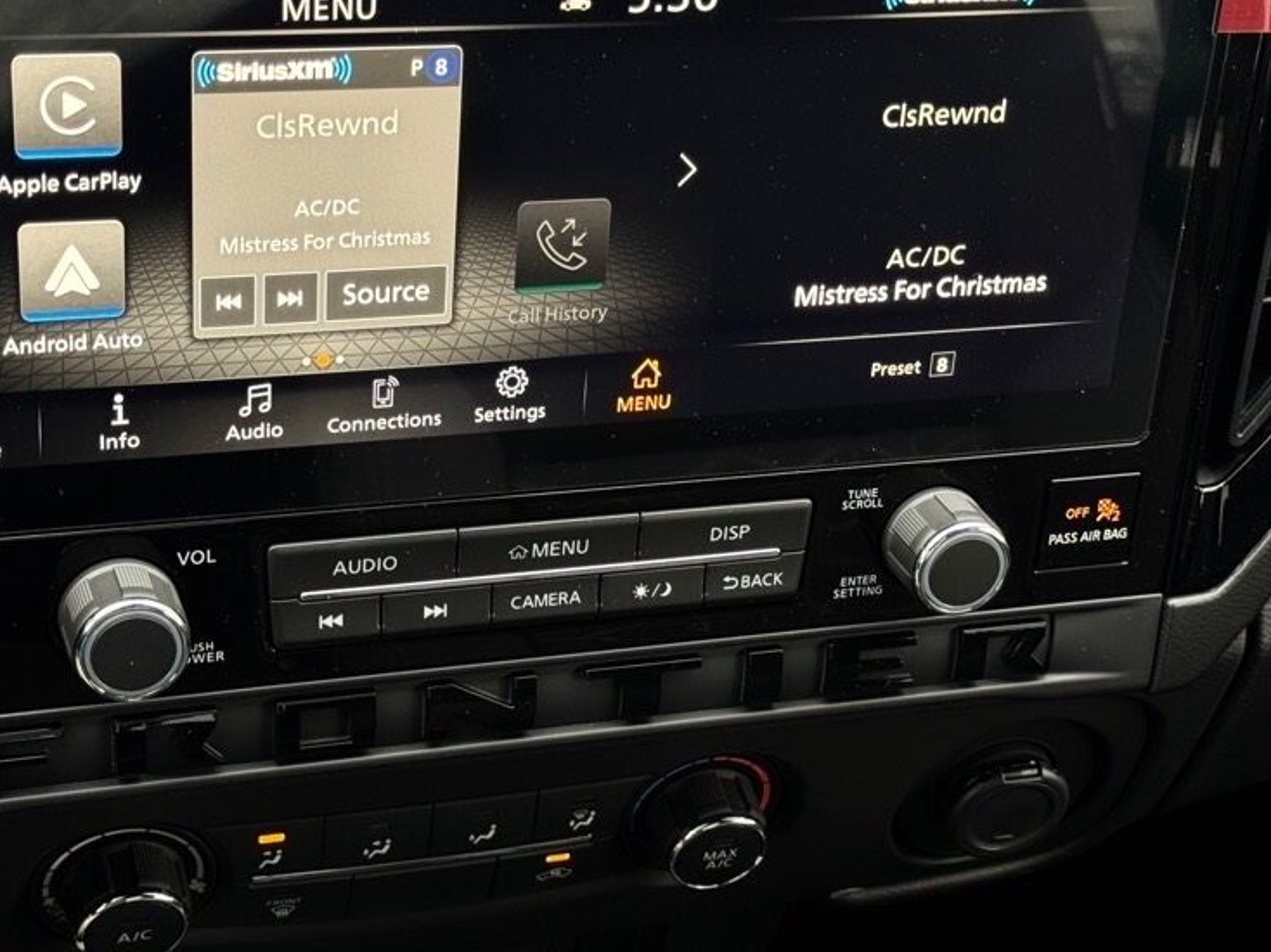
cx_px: 577
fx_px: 2459
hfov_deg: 29.0
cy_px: 483
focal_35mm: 67
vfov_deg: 21.9
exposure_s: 1/60
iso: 100
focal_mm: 6.76
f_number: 1.78
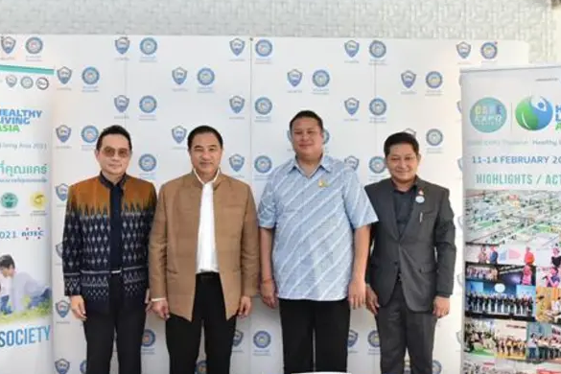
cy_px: 152
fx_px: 623
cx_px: 254
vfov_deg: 33.3
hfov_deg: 48.4
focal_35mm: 40
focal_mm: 30
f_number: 4.5
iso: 2000
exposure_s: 1/160
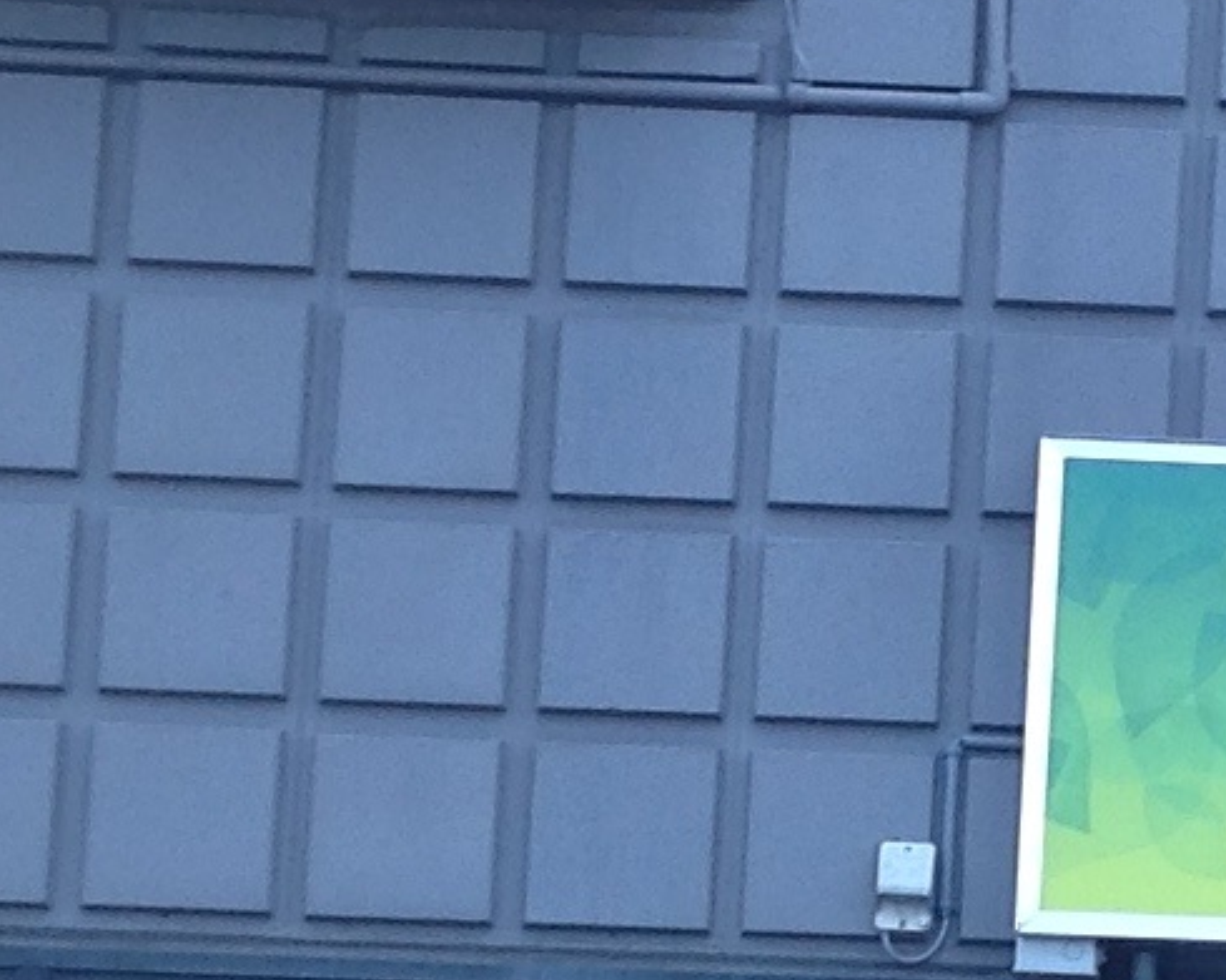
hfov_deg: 10.5
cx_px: 1399
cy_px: 1025
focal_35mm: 181
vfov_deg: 8.5
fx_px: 6566
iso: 50
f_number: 2.4
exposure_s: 1/187
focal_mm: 4.28
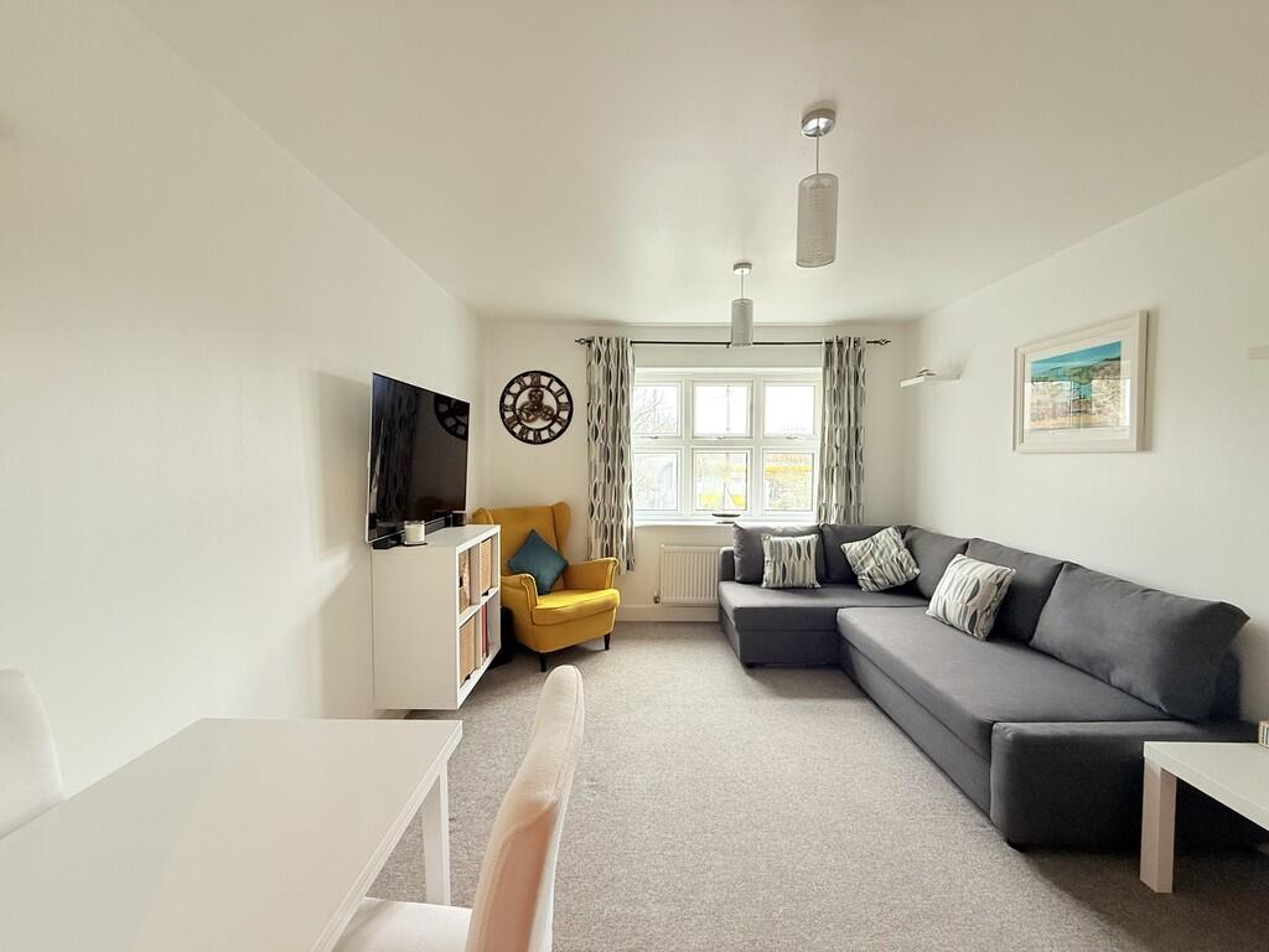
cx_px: 634
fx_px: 513
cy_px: 476
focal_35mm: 14
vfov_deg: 85.7
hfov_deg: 102.1
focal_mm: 2.22
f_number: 2.2
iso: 100
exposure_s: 1/101
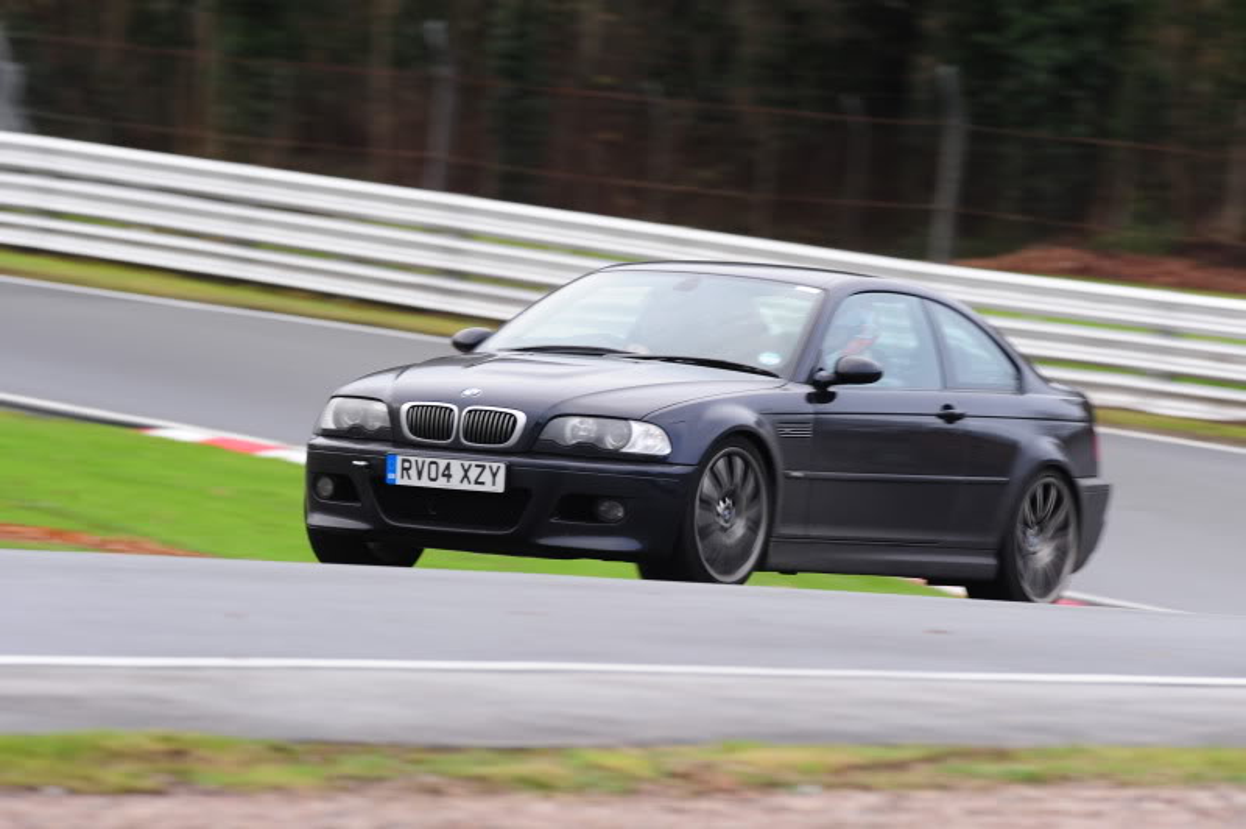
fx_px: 10375
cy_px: 414
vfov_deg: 4.6
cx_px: 623
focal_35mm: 300
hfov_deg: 6.9
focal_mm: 300
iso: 500
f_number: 5.6
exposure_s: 1/125
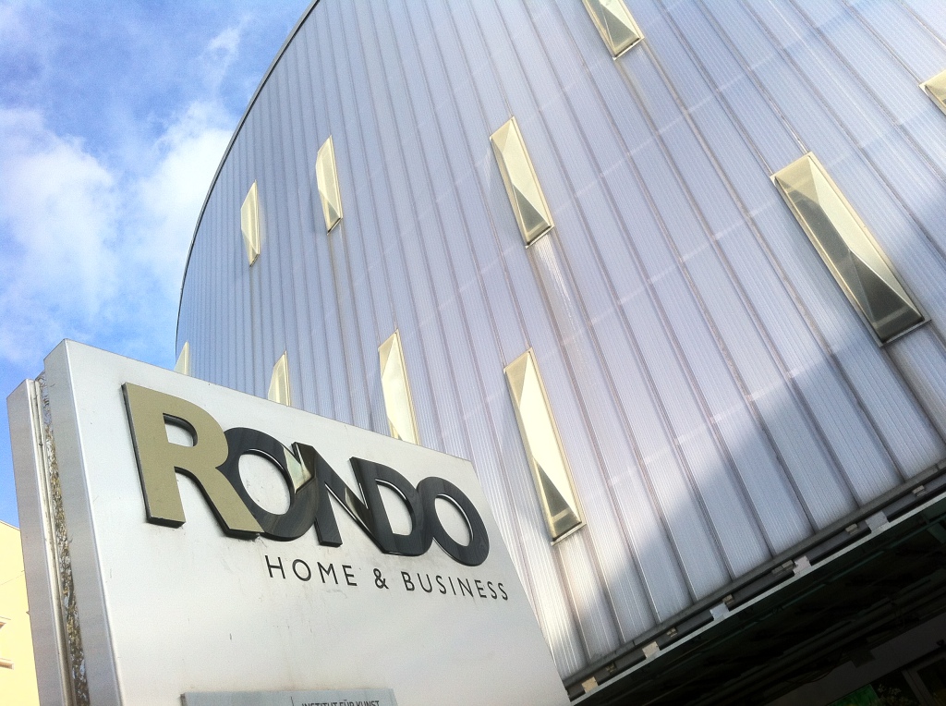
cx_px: 473
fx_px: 955
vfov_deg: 40.6
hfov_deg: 52.7
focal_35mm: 35
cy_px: 353
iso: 80
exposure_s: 1/887
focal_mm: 3.85
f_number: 2.8
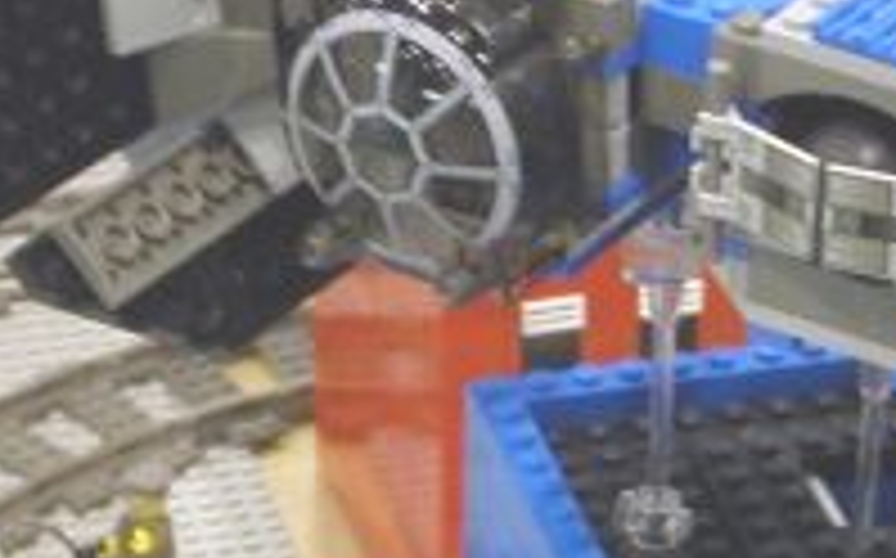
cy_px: 531
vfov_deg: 6.4
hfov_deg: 10.2
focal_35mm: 205
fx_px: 5002
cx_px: 729
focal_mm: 9.7
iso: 100
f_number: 3.5
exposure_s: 1/8.2
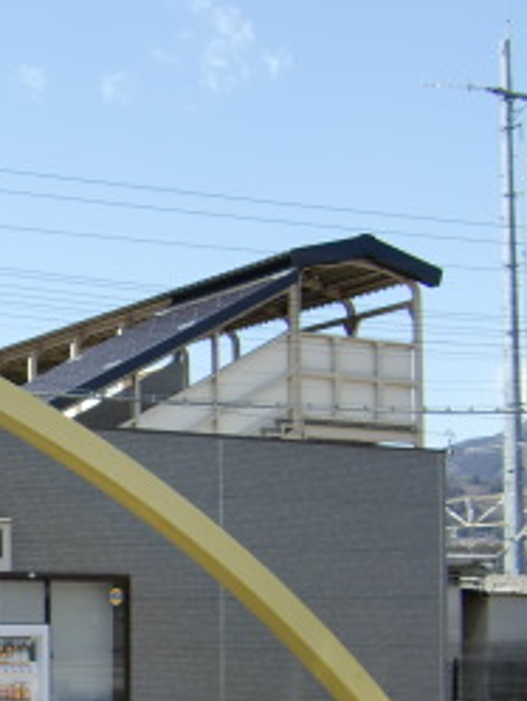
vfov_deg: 26.3
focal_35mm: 72
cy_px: 605
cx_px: -217
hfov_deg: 18.5
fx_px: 1460
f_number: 2.6
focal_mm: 4.9
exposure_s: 1/800
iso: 64
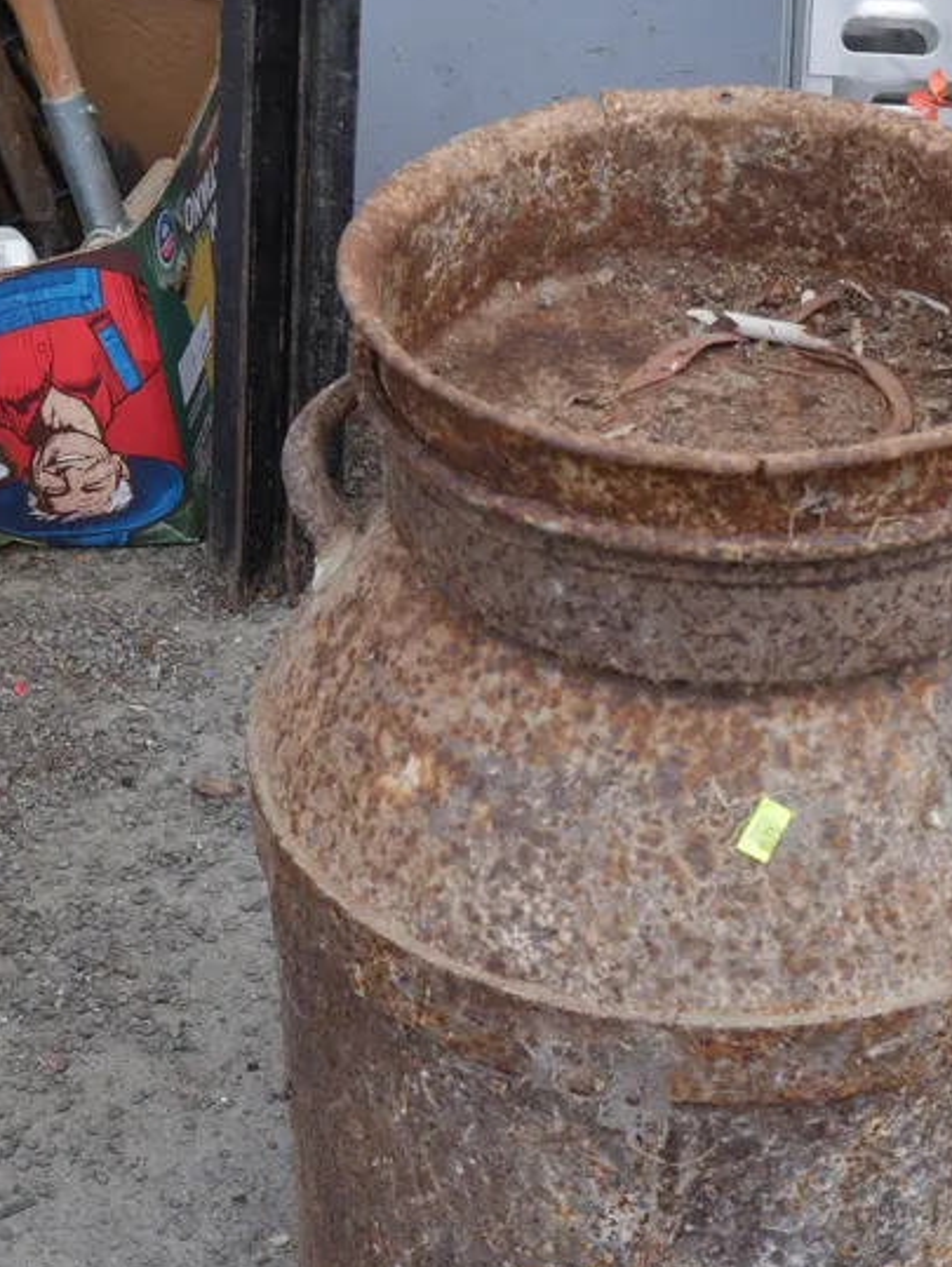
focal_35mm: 76
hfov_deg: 19.2
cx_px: 789
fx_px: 2784
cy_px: 865
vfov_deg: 25.5
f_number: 6.3
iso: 200
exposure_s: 1/200
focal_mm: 20
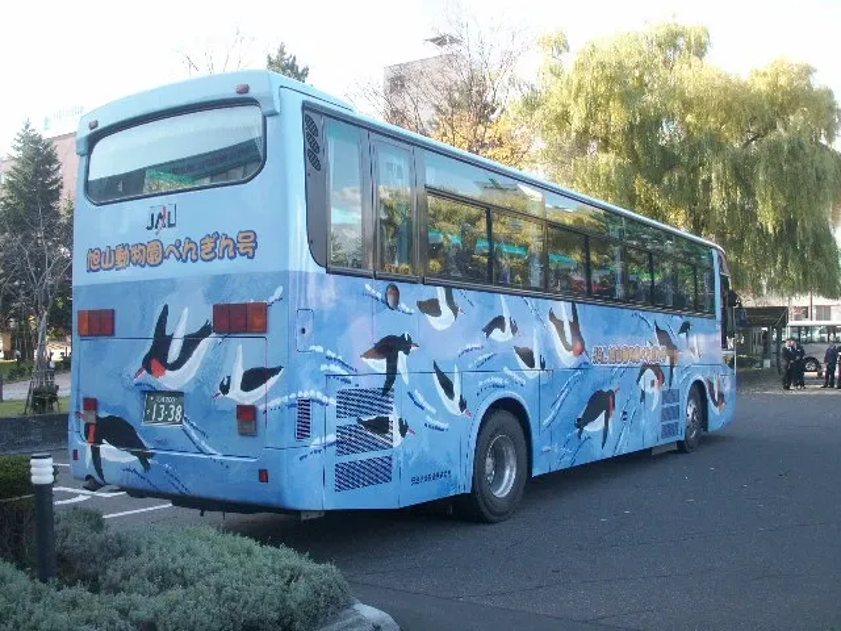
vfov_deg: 38.7
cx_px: 420
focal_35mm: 37
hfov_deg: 50.1
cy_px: 316
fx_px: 899
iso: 50
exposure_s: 1/125
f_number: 3.5
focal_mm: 7.7
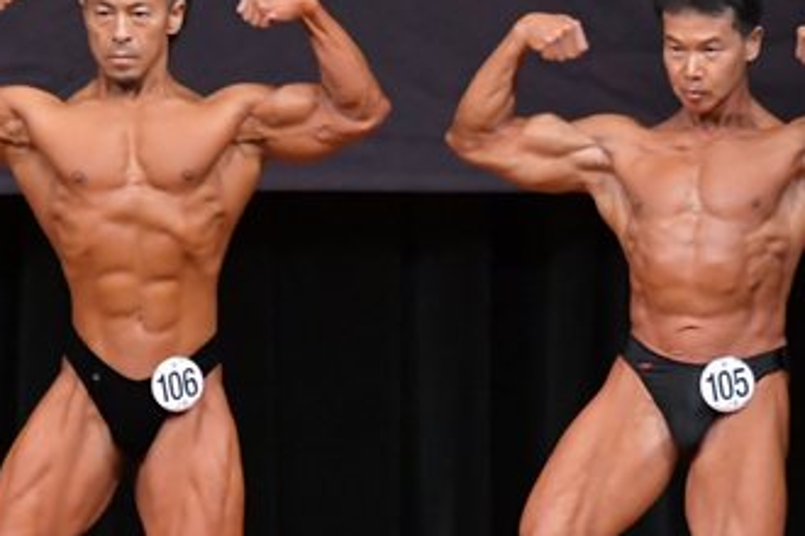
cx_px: 292
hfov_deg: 3.4
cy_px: 424
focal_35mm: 599
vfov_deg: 2.3
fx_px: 13393
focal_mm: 170
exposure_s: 1/400
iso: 5000
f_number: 5.6
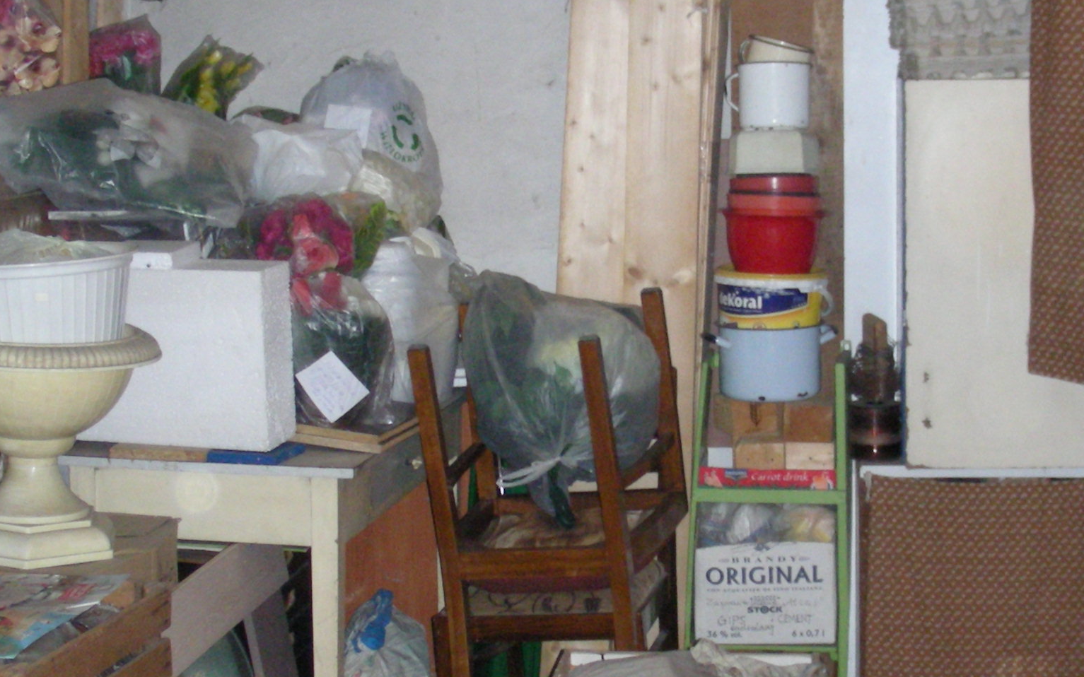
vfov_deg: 17.6
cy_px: 382
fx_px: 2186
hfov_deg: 27.8
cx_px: 598
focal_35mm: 74
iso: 235
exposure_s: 1/60
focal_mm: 6.3
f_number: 3.5
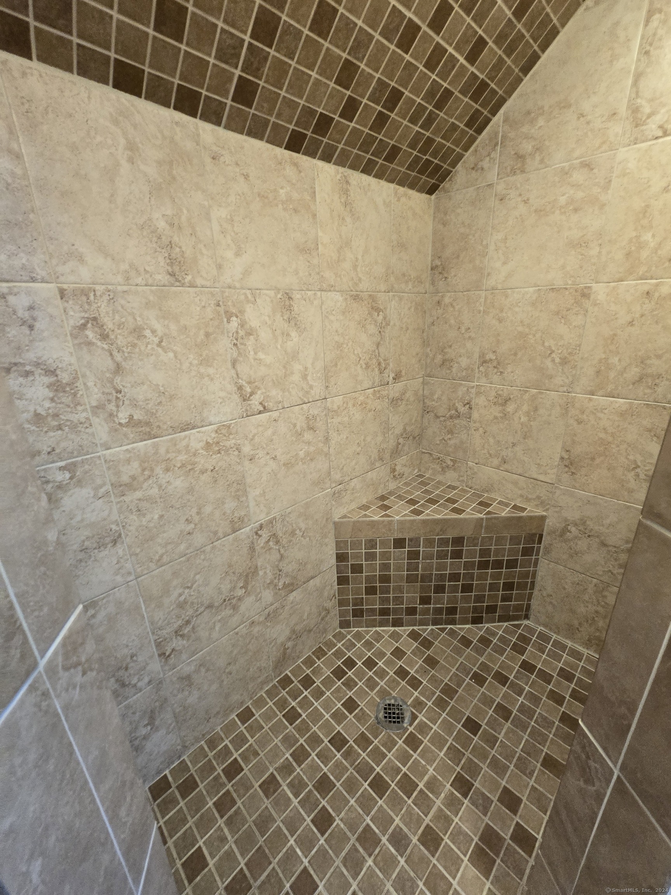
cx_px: 336
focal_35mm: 13
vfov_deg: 106.2
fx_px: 336
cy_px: 448
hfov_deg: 89.9
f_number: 2.2
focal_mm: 2.2
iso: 500
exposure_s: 1/60
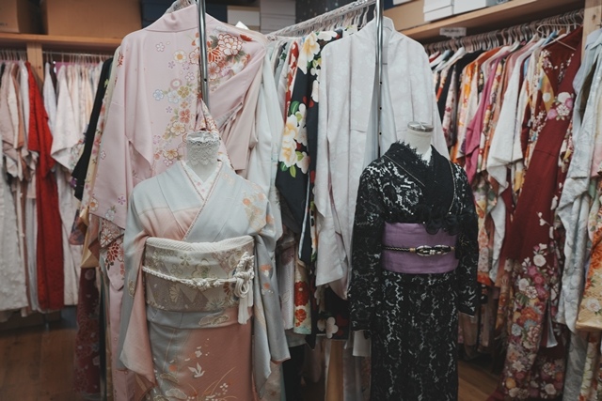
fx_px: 585
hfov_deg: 54.4
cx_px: 301
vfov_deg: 37.9
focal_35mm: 35
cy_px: 200
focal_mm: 35
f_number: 4
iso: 100
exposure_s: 1/40
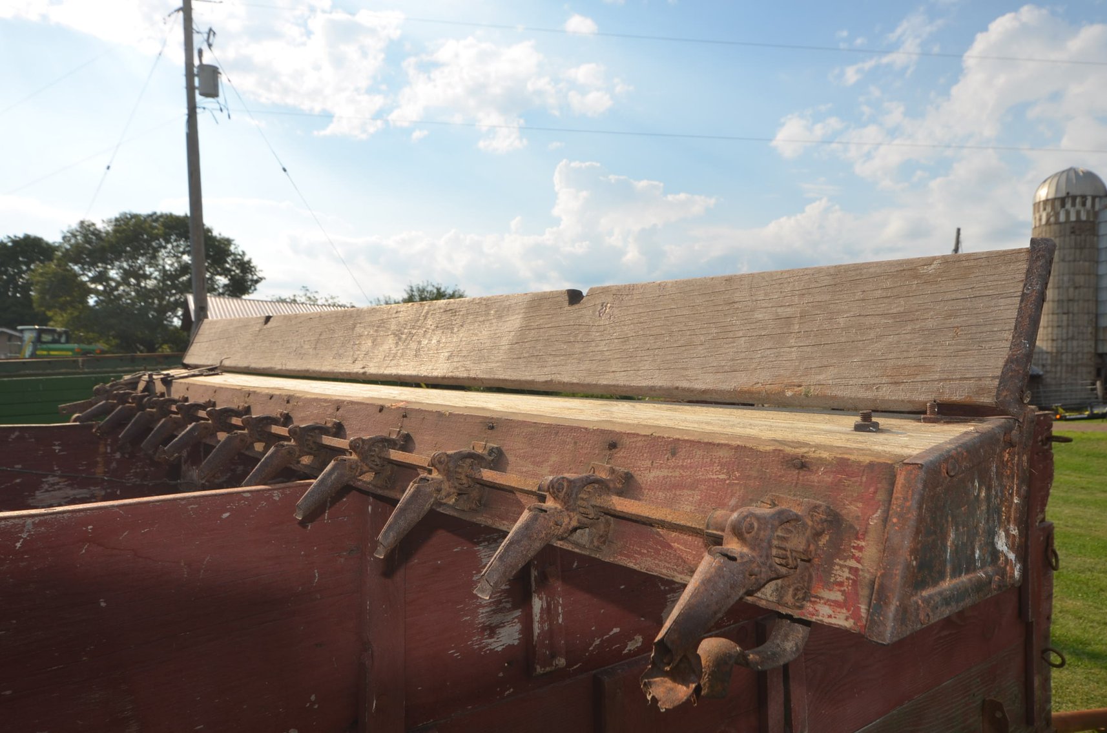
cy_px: 366
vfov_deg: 52.9
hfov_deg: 73.9
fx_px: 736
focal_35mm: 24
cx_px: 554
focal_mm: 16
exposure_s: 1/200
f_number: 10
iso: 100
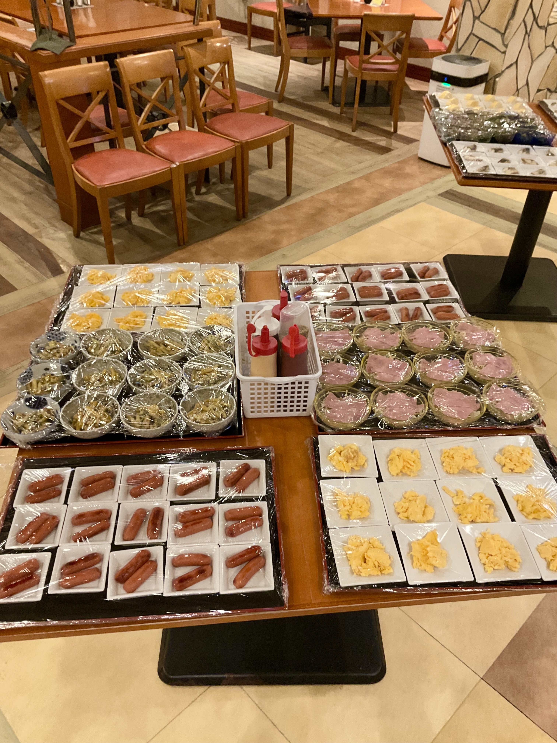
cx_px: 278
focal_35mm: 29
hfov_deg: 48.2
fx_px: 622
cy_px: 372
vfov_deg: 61.7
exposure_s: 1/40
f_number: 1.8
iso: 250
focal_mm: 3
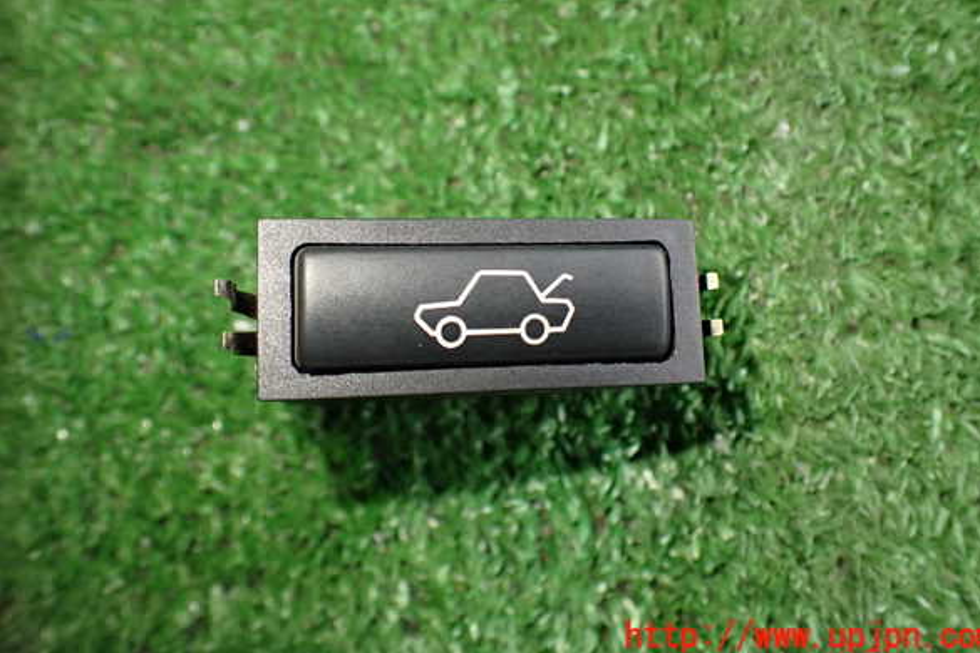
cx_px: 501
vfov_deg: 41.0
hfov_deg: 58.7
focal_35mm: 32
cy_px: 281
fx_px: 871
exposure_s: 1/125
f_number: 2.3
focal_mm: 5.4
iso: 500
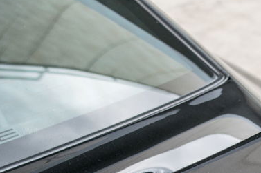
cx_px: 281
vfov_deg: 8.8
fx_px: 1123
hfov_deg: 13.0
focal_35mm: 155
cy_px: 159
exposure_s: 1/125
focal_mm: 38
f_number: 5.6
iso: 400
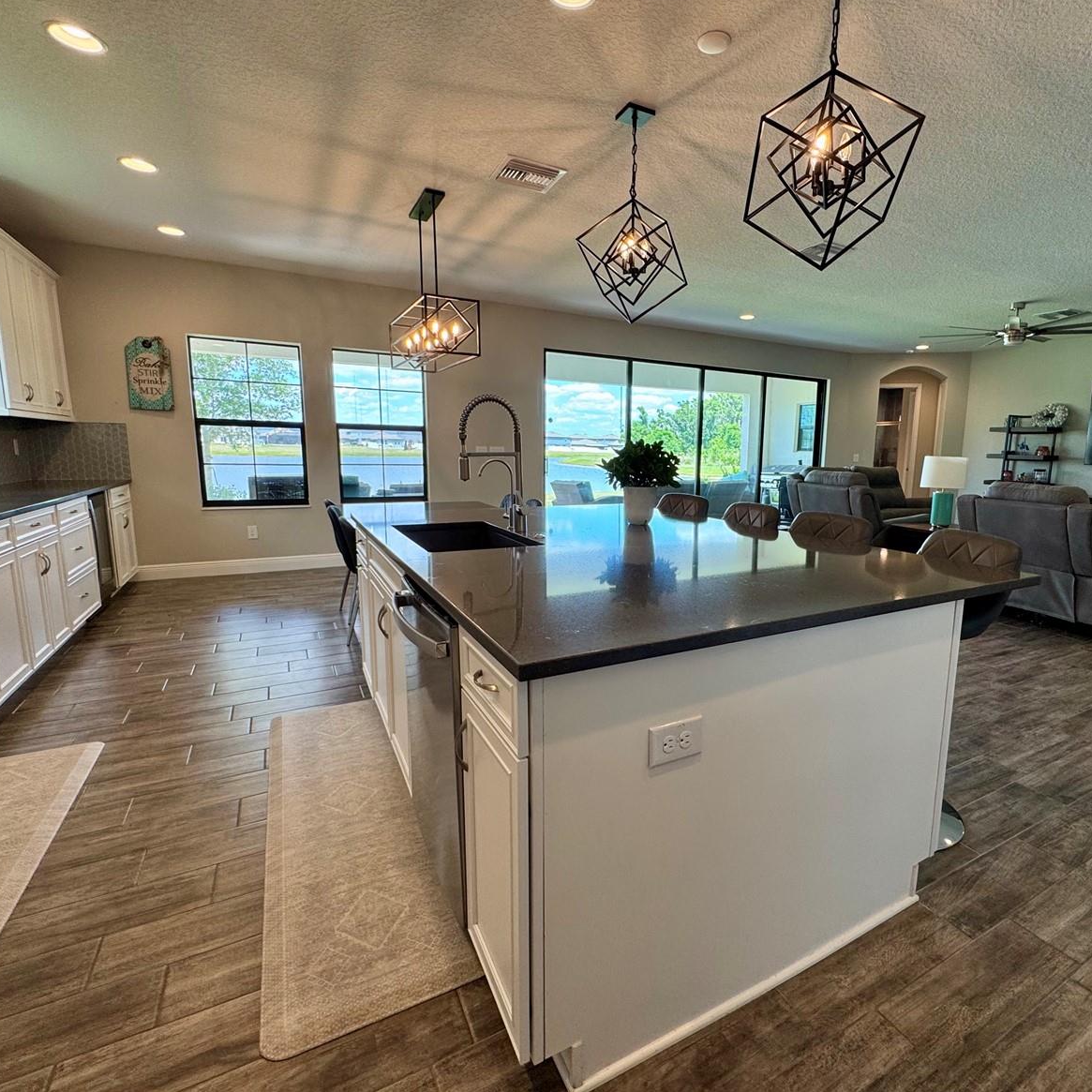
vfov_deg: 84.0
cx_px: 633
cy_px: 547
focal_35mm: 17
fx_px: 607
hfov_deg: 83.3
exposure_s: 1/120
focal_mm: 2.22
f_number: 2.2
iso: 100
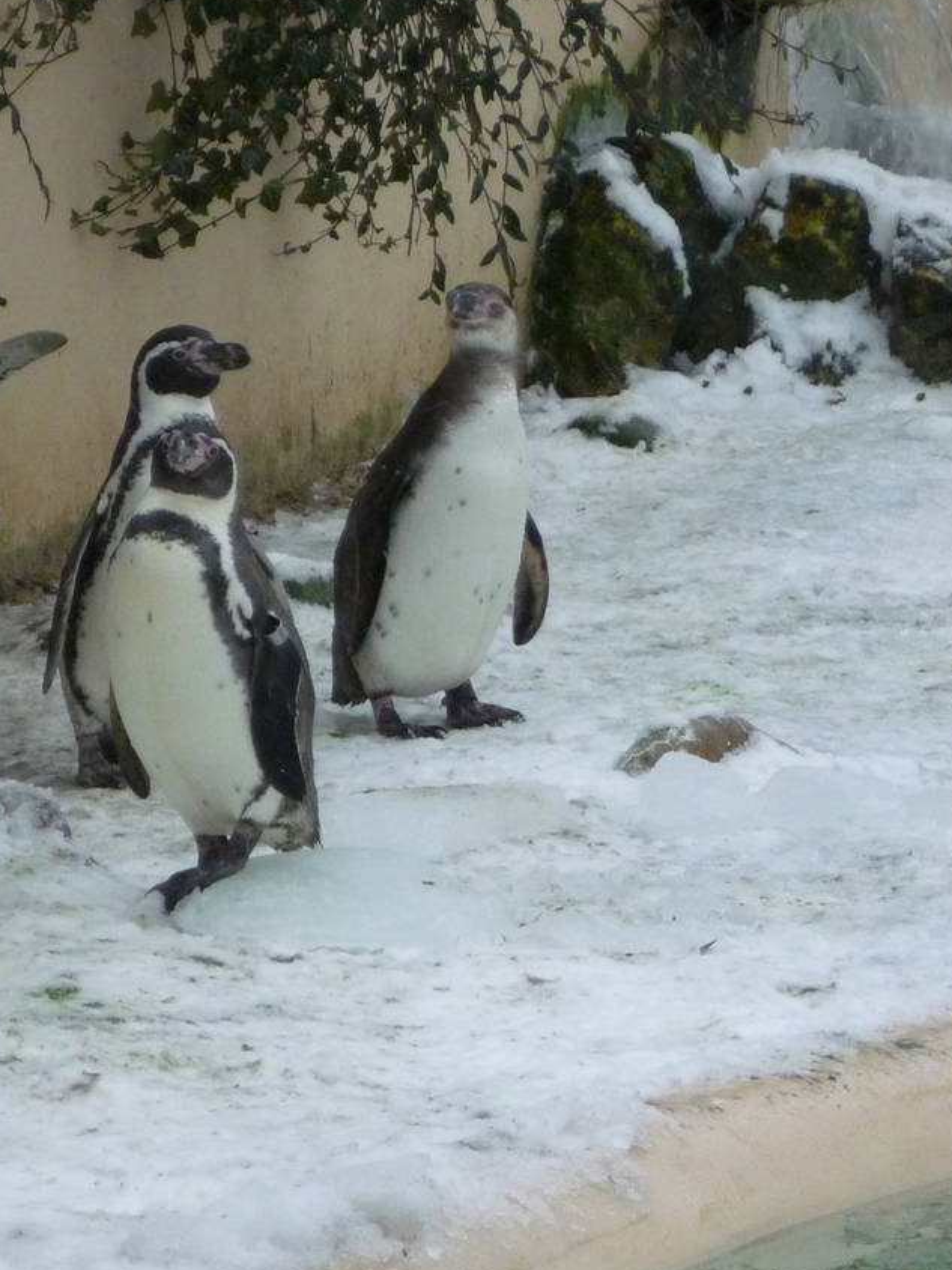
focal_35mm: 275
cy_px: 689
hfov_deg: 5.4
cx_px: 710
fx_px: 10084
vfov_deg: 7.2
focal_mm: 26
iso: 320
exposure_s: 1/125
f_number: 5.9
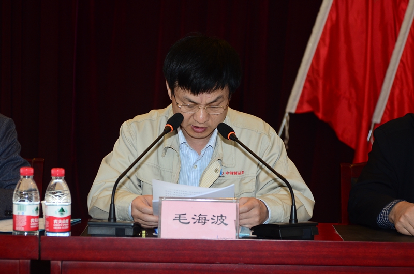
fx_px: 1291
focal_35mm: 112
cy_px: 137
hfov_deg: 18.2
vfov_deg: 12.1
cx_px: 207
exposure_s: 1/80
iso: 640
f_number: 4.5
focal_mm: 75
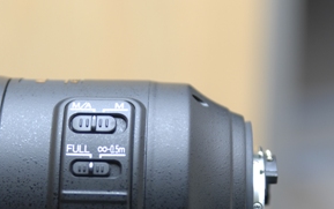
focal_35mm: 152
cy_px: 218
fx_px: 1386
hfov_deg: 13.7
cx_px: 96
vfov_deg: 8.6
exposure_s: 1/60
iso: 100
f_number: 4
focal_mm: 45
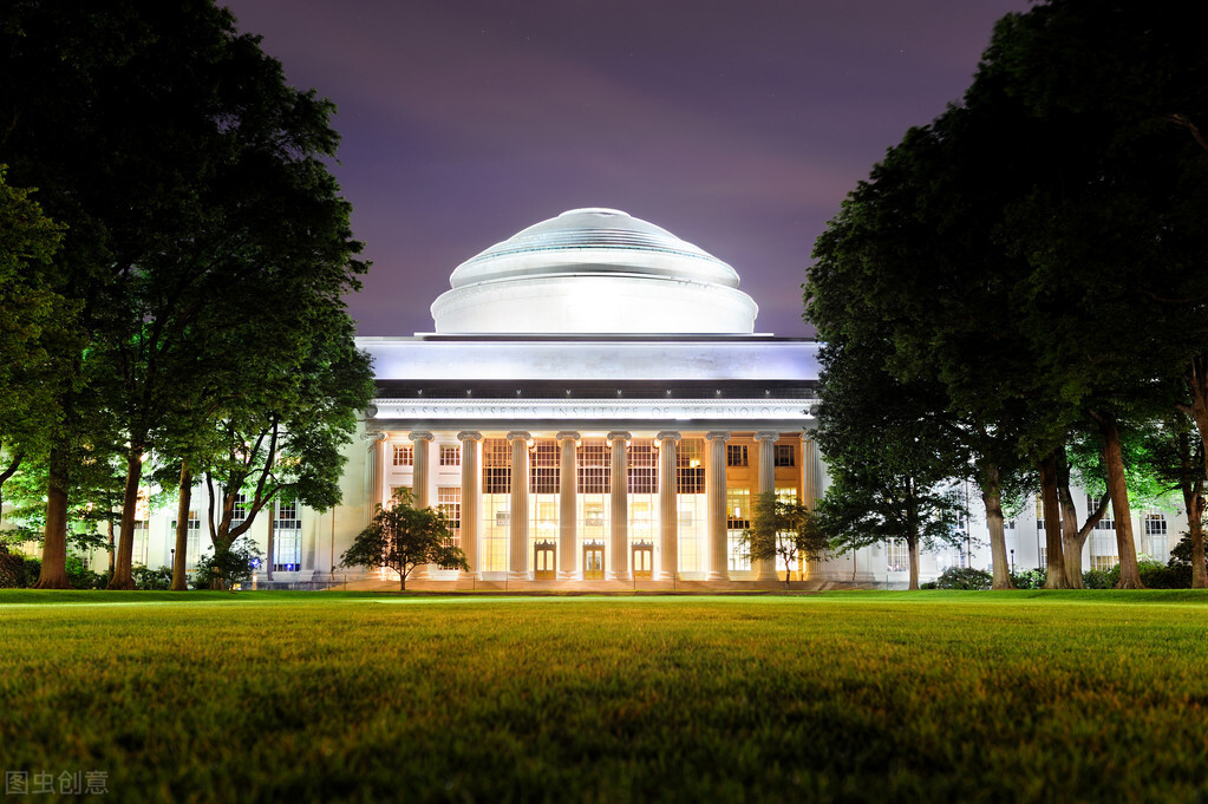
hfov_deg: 44.5
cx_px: 604
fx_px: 1476
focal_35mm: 44
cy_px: 402
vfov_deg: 30.5
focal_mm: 44
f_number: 4.8
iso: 200
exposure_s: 2
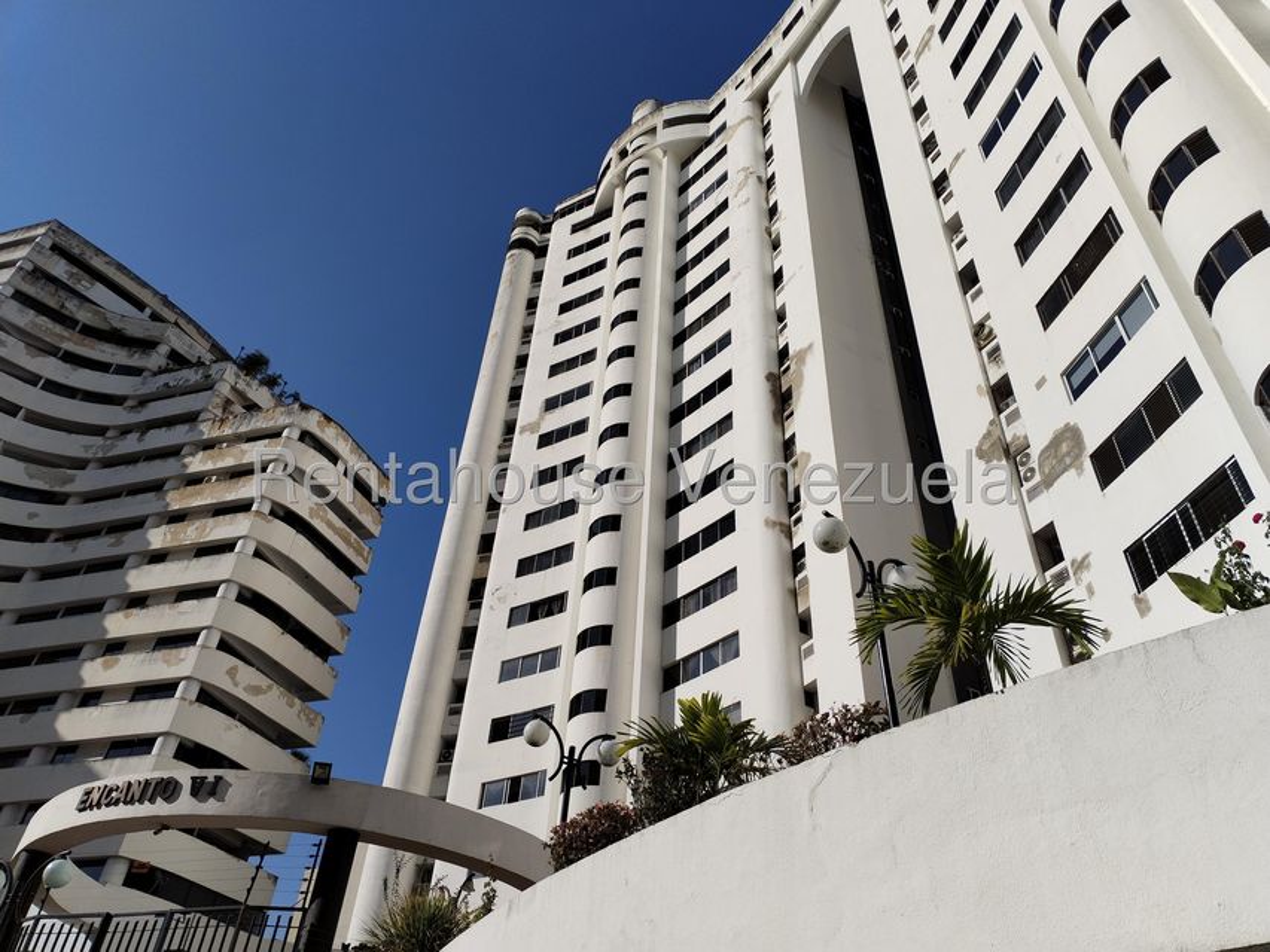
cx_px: 635
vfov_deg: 48.2
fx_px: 1064
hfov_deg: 61.7
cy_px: 476
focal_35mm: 29
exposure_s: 1/4119
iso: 100
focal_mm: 4.75
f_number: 1.8
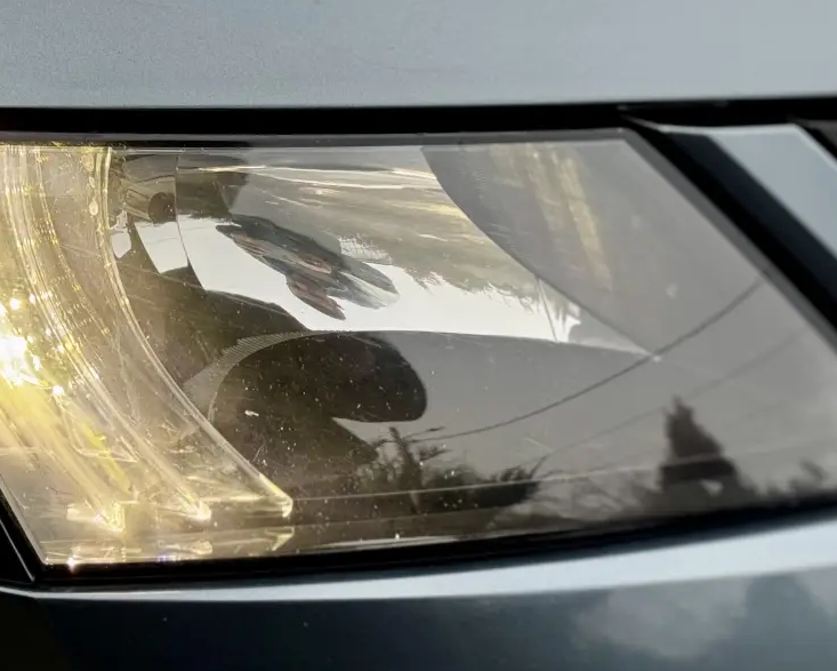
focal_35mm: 92
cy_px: 350
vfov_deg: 16.7
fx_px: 2280
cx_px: 629
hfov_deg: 20.6
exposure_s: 1/121
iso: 50
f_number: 1.78
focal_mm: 6.76
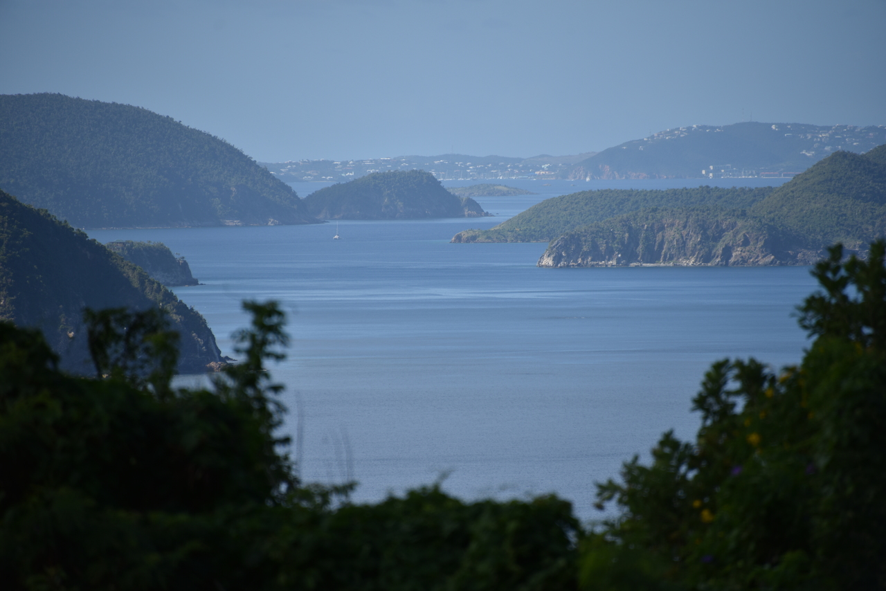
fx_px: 7385
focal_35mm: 300
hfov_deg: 6.9
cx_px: 443
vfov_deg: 4.6
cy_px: 296
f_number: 6.3
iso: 100
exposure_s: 1/640
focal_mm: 300
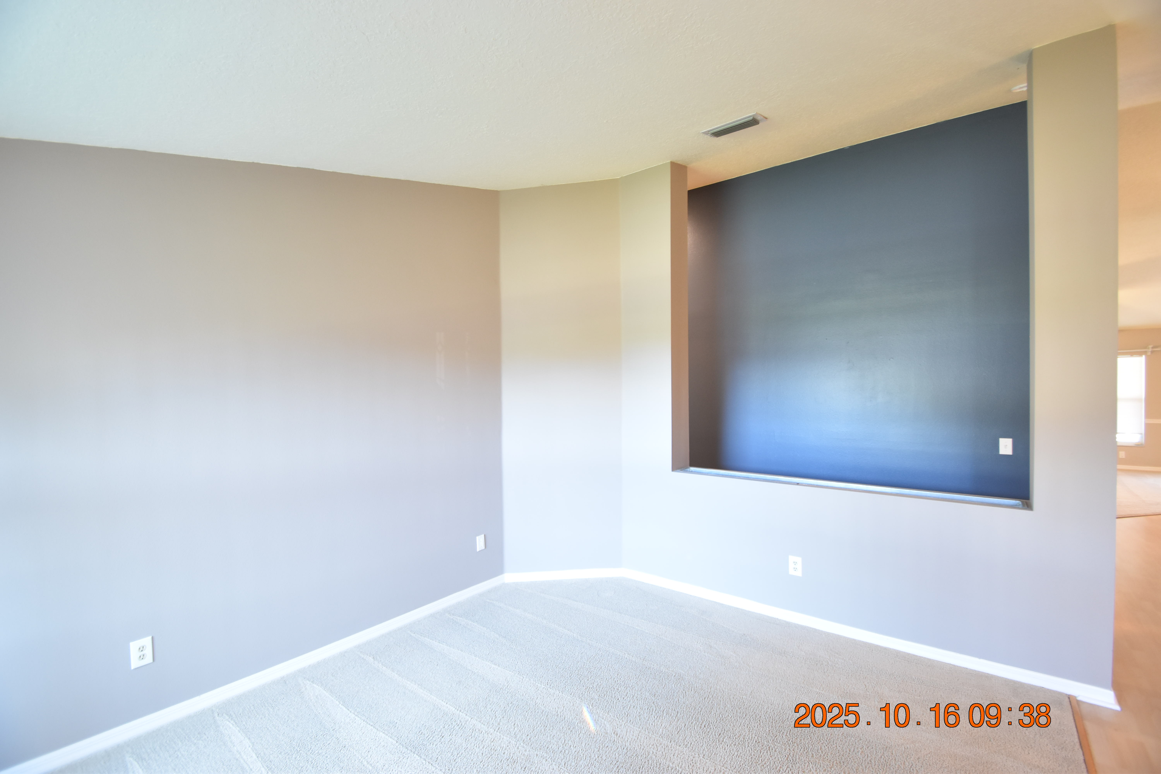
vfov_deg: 77.3
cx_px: 580
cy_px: 387
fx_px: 484
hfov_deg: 100.4
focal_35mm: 15
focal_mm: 10
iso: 800
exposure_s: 1/15
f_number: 3.5
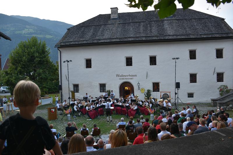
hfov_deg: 67.4
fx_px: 175
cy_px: 78
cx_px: 116
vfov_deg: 48.0
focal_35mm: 27
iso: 250
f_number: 4
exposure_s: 1/60
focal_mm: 18
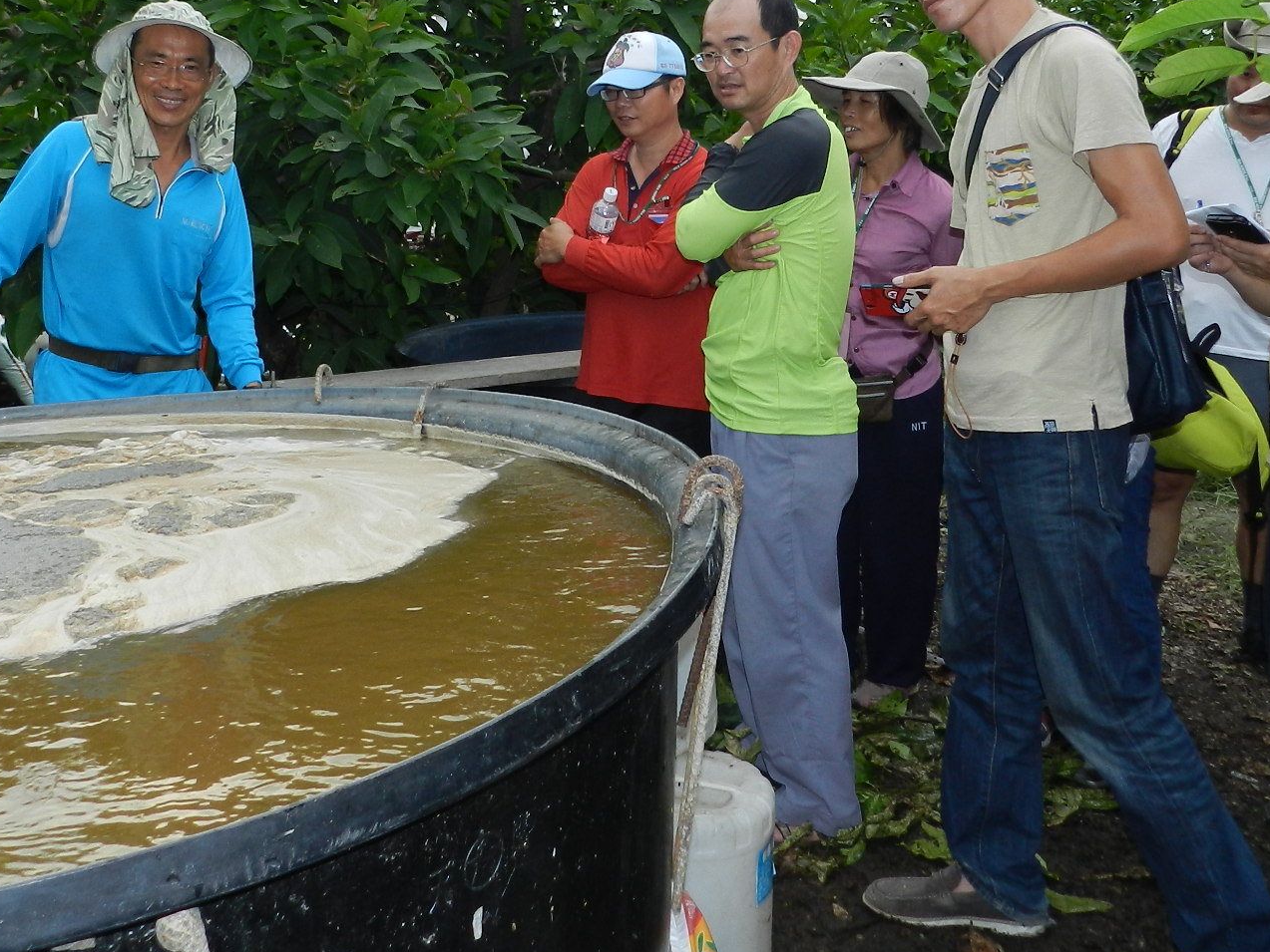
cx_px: 562
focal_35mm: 37
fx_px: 1358
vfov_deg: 37.9
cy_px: 259
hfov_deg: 50.0
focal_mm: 4
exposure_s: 1/200
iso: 160
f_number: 3.4
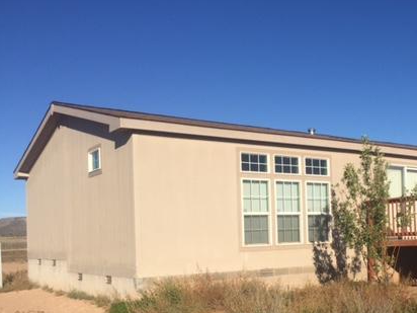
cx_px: 321
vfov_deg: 31.7
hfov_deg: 40.7
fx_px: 542
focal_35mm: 45
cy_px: 225
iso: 32
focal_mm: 4.15
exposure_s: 1/3049
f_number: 2.2
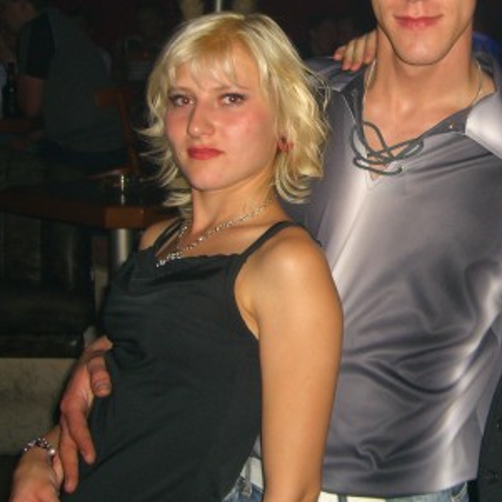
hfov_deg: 25.3
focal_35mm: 67
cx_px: 402
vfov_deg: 25.6
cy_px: 162
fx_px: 1099
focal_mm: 7.9
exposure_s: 1/60
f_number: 2.8
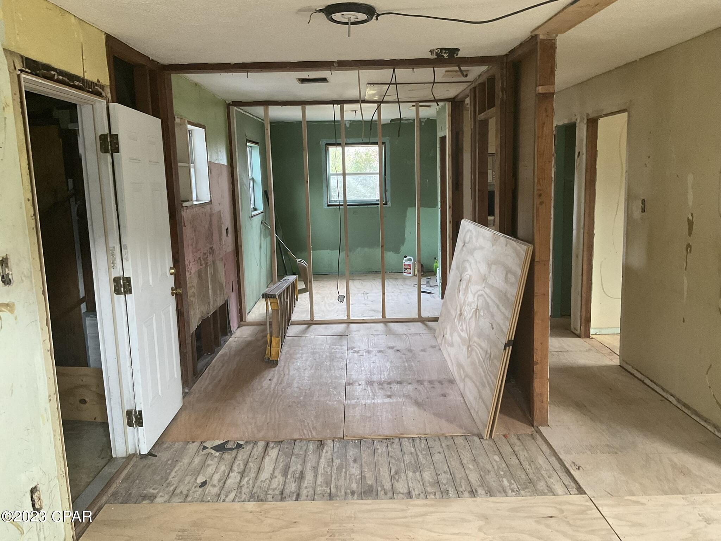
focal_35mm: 29
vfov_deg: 48.2
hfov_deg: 61.7
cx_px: 360
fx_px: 604
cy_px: 270
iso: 200
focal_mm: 3
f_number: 1.8
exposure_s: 1/60
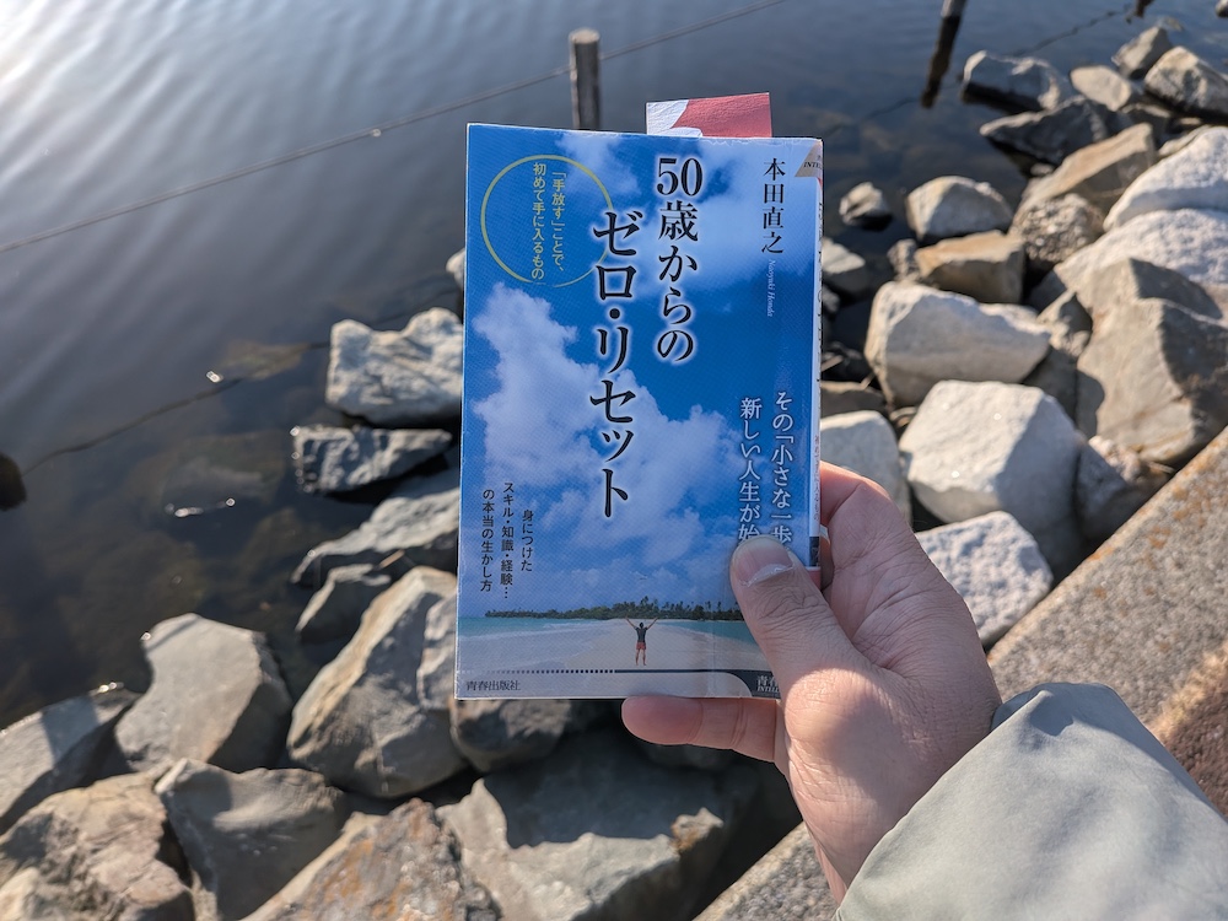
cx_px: 614
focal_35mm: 24
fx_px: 851
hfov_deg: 71.6
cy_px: 460
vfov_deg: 56.8
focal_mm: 4.53
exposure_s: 1/1181
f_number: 1.7
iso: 29
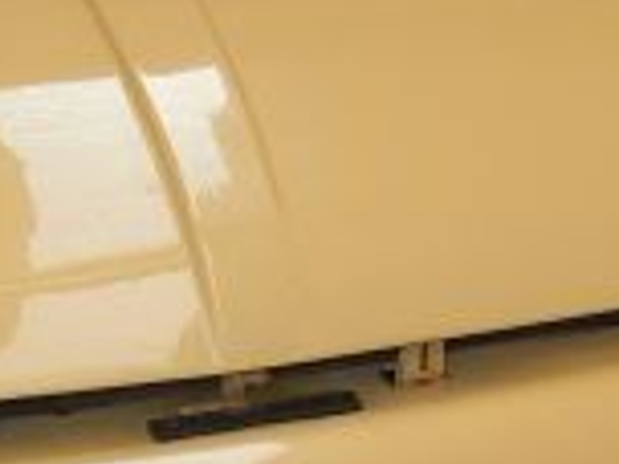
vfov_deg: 9.1
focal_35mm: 162
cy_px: 407
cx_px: 114
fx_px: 2897
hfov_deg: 12.1
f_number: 2.8
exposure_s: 1/250
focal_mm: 4.3
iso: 160
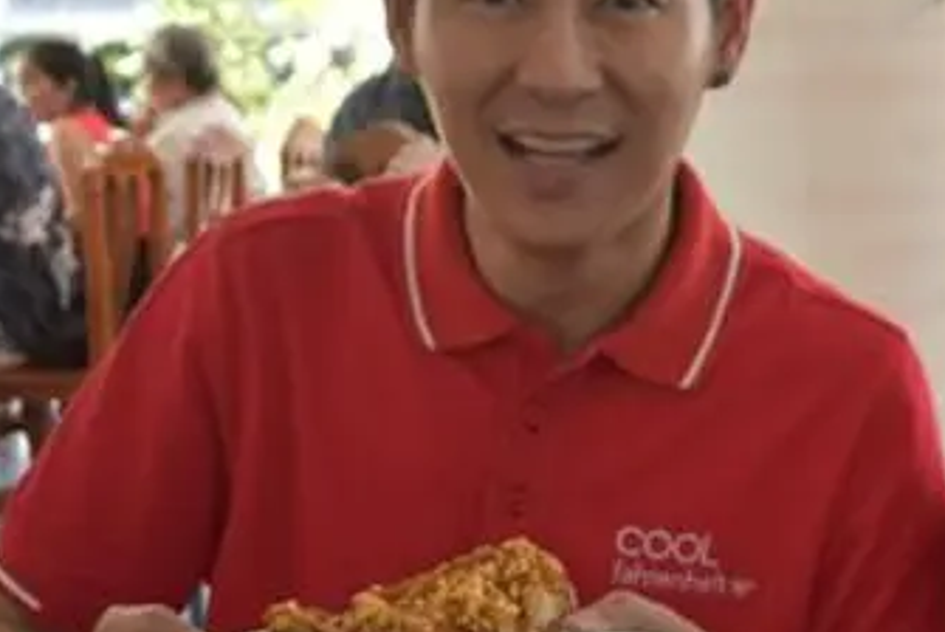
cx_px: 1027
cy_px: 379
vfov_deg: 14.5
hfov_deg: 20.6
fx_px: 2474
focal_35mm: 94
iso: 450
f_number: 4
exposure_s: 1/60
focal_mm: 27
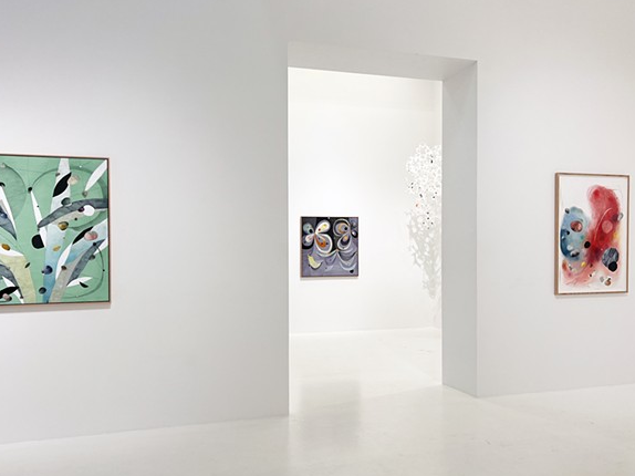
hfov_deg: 61.6
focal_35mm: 29
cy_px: 260
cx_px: 288
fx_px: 532
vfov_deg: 48.1
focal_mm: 5.7
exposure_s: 1/325
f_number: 1.5
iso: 50
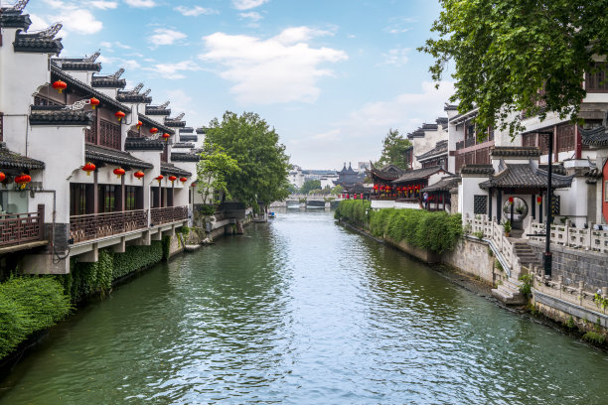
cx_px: 304
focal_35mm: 34
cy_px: 202
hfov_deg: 55.8
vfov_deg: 38.9
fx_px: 574
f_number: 8
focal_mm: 34
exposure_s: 1/125
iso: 200
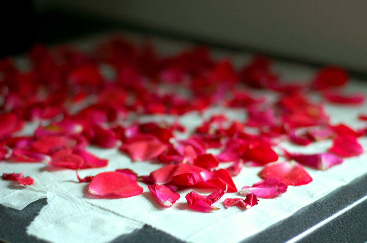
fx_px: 763
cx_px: 184
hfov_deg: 27.0
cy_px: 122
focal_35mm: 75
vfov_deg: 18.1
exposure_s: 1/50
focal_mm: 50
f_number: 2.2
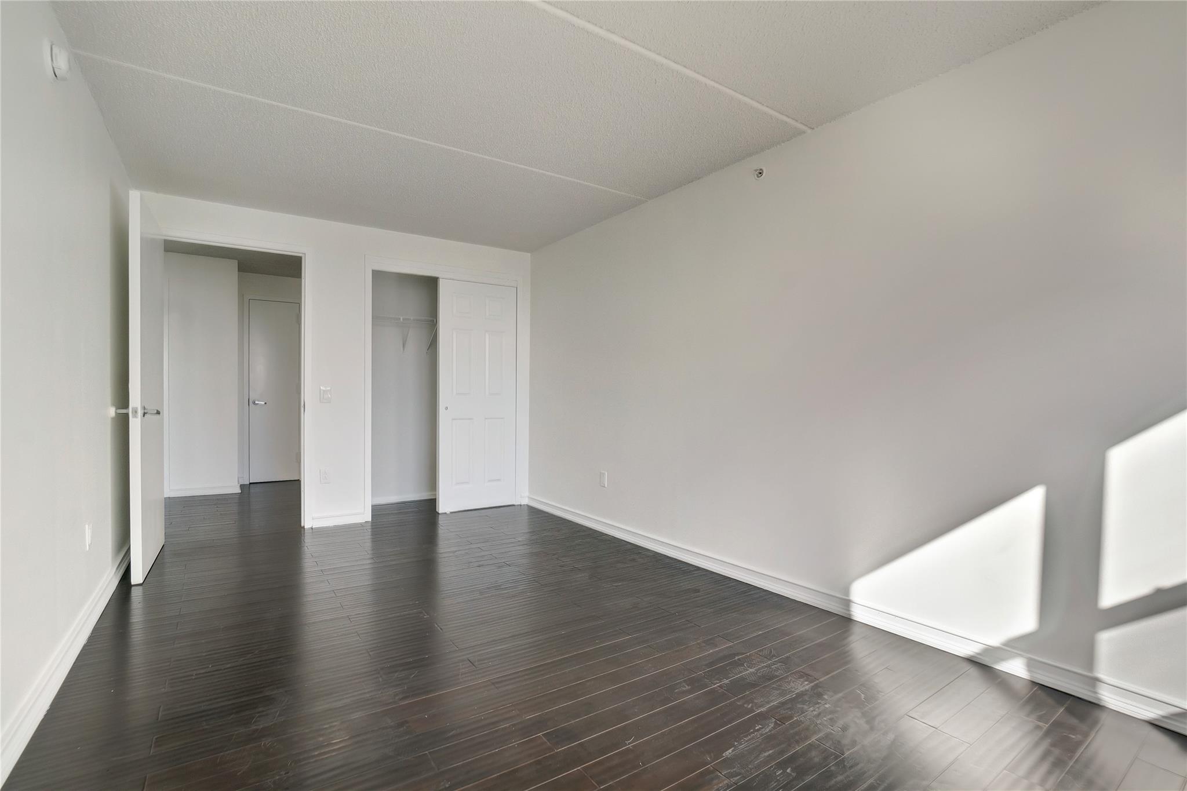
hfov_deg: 100.4
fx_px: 495
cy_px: 396
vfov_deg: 77.3
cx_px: 594
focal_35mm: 15
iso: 800
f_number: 9
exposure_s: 1/125
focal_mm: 10
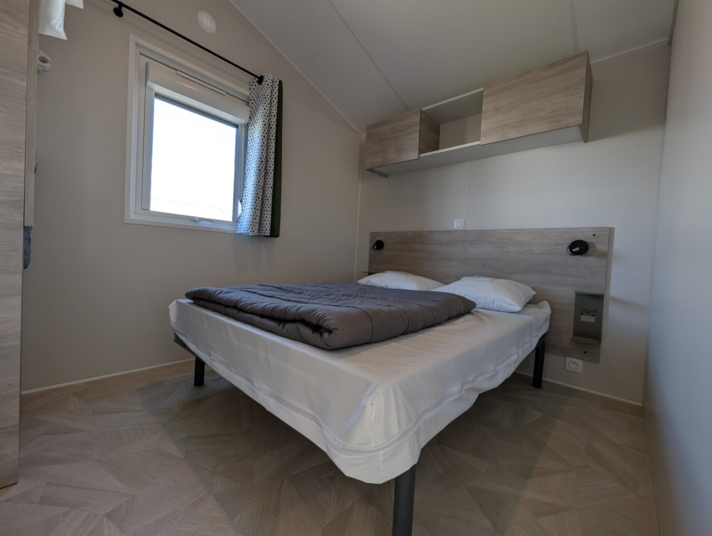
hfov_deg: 106.1
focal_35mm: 13
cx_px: 356
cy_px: 268
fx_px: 268
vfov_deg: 90.1
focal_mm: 1.95
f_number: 2.2
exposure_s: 1/115
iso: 51
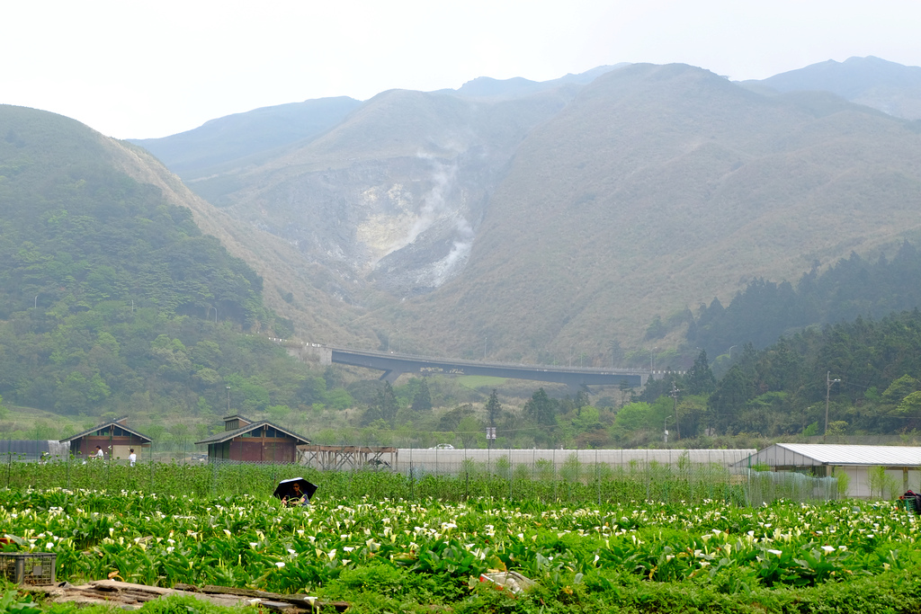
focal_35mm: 63
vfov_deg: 21.6
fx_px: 1612
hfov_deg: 31.9
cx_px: 460
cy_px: 307
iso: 400
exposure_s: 1/800
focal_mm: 41.8
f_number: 6.4
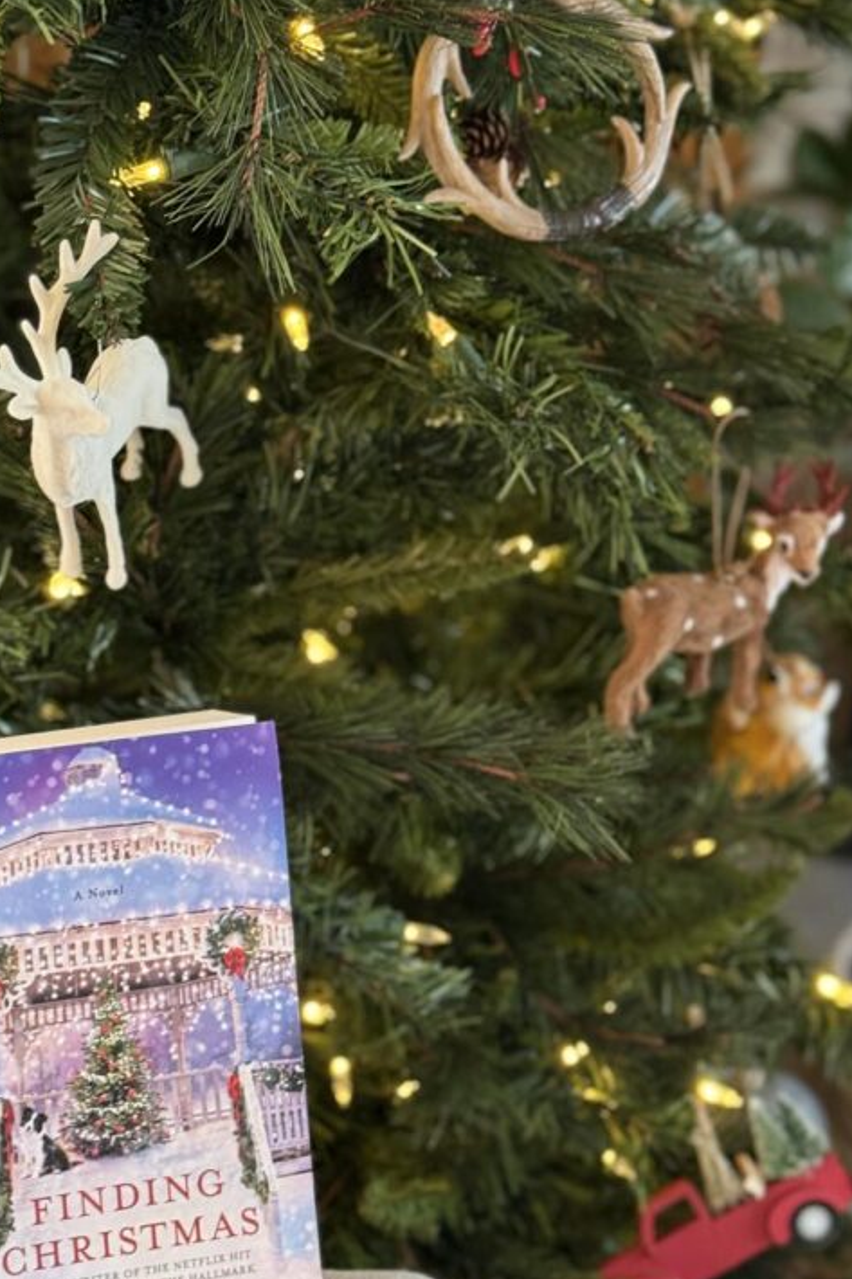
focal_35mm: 72
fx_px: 2557
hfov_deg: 18.8
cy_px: 658
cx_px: 193
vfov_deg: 28.1
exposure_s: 1/60
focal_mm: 6.76
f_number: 1.78
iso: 250
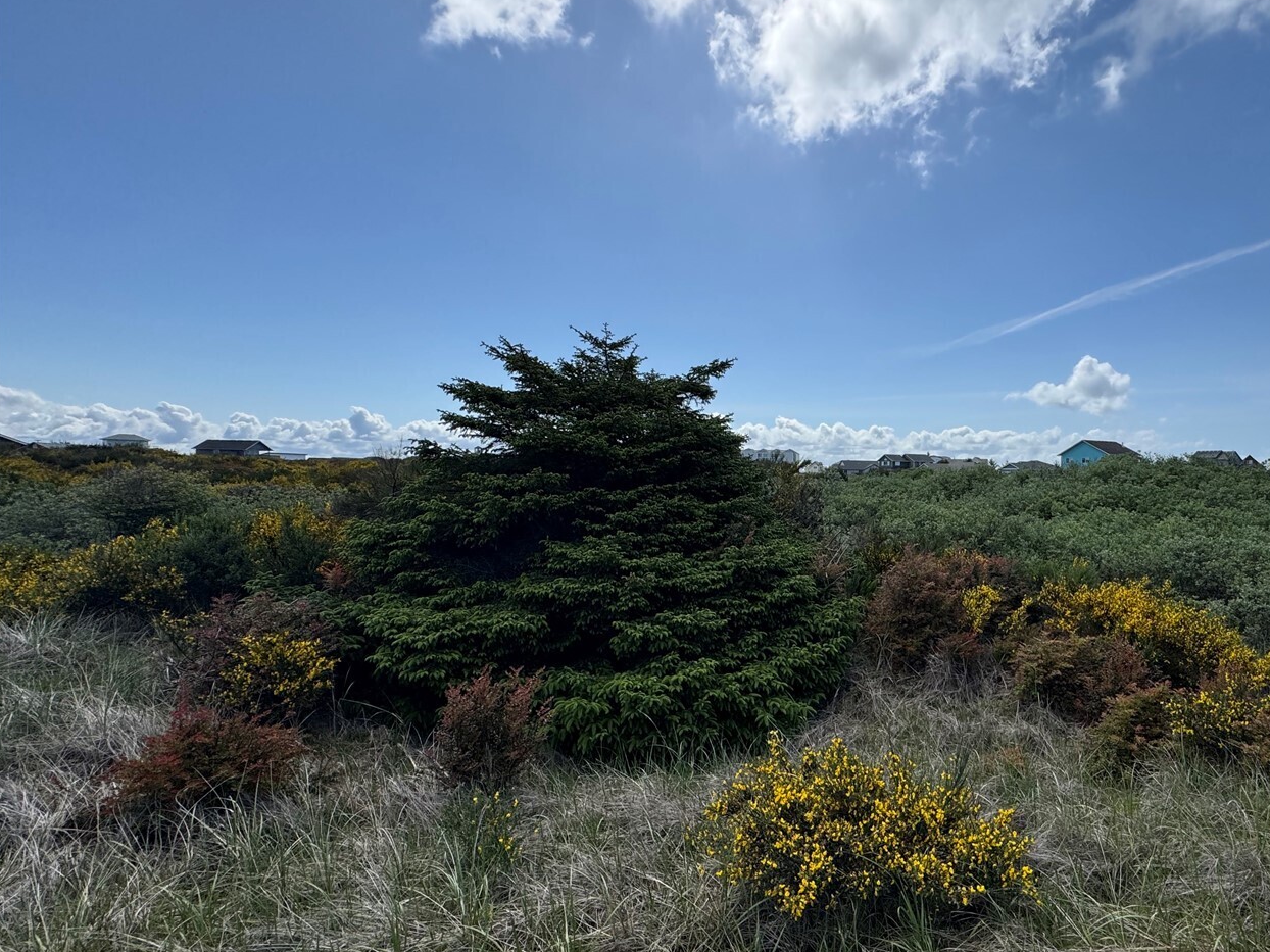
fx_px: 660
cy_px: 491
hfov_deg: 85.6
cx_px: 812
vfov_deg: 71.6
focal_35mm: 18
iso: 50
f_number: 2.2
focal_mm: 2.22
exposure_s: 1/2985
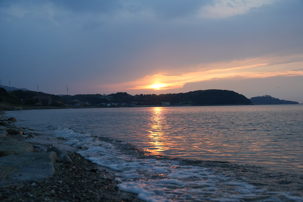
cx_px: 152
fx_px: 328
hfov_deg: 49.6
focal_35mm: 39
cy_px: 101
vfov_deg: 34.2
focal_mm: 26
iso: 800
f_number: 4
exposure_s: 1/800
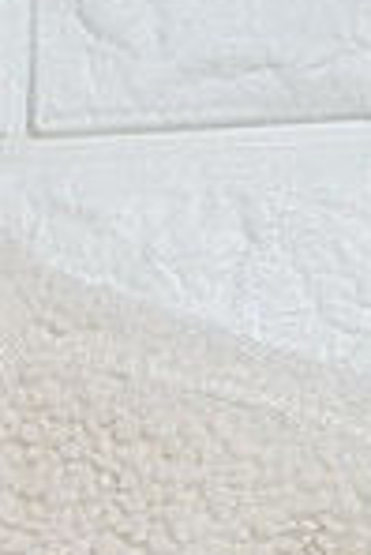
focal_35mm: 146
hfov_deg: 9.0
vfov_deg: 13.7
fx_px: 2251
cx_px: -274
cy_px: 619
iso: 100
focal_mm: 4.2
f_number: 1.7
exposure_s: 1/120
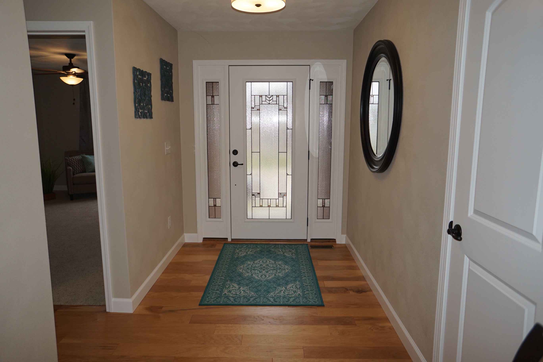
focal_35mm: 24
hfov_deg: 73.7
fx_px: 362
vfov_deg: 53.1
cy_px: 181
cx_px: 272
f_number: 4
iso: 200
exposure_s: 1/160
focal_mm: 16
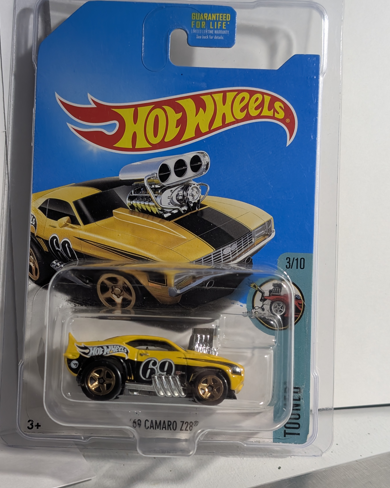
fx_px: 837
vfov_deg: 32.5
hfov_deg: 26.2
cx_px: 172
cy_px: 244
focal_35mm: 58
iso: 201
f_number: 1.68
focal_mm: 6.9
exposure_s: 1/87.5
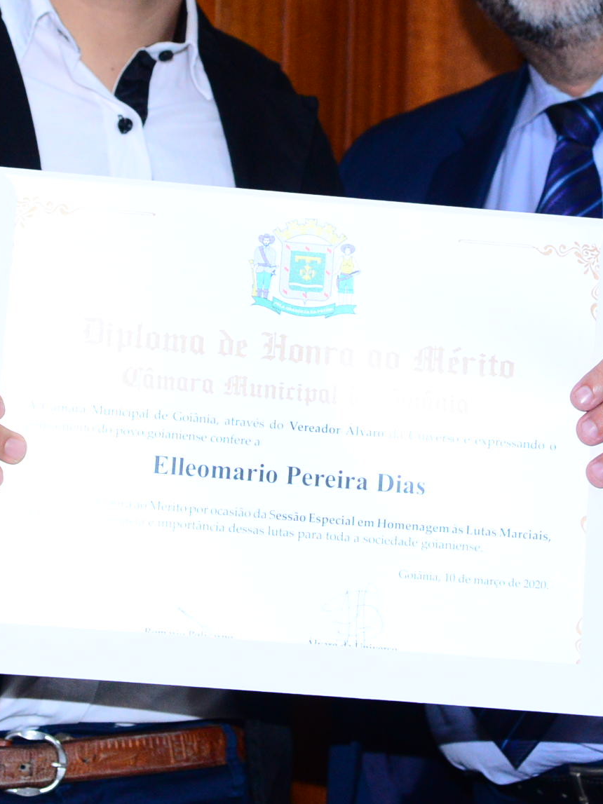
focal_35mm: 164
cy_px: 137
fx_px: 3810
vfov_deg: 12.0
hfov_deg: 9.0
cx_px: 320
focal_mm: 65
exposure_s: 1/125
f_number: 4.5
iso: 2500
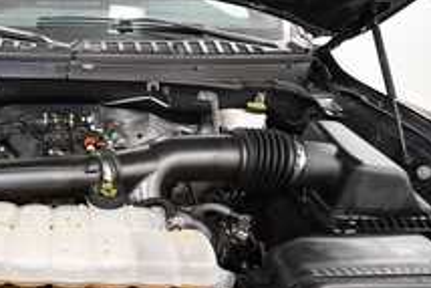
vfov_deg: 46.3
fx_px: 335
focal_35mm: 28
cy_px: 166
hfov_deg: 58.8
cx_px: 68
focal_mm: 10
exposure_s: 1/125
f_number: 4.5
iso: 1800
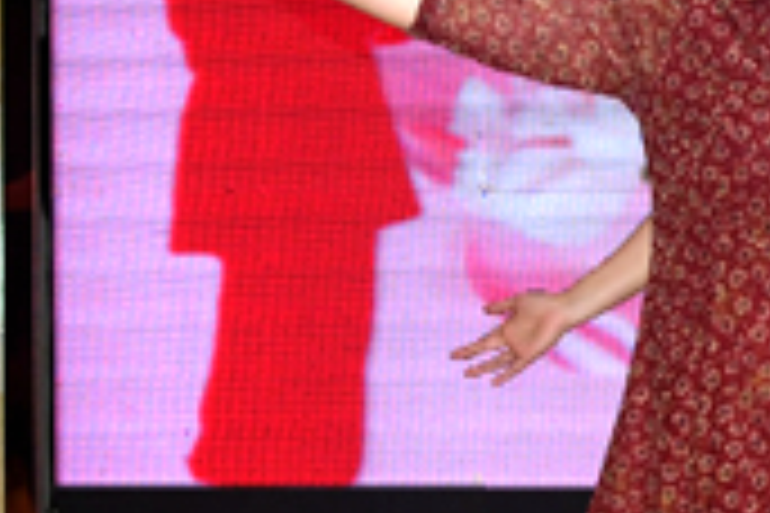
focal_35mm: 168
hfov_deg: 12.0
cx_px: 874
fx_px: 3593
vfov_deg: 8.2
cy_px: 344
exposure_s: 1/250
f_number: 5
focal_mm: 24
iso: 640
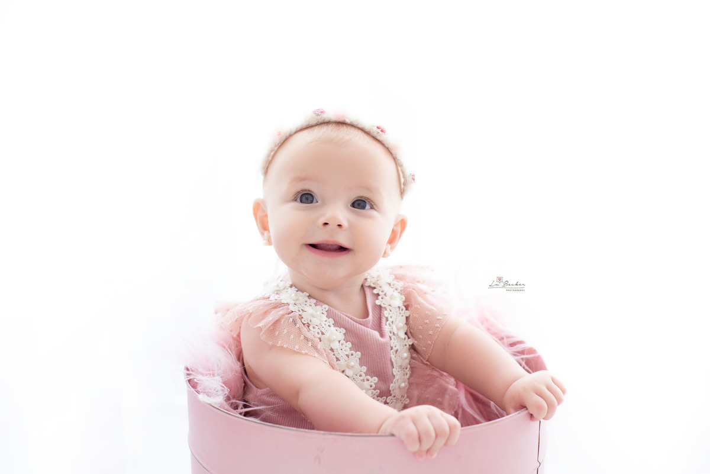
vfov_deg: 27.0
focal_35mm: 50
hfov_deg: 39.6
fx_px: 986
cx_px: 355
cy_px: 237
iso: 500
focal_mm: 50
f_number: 4
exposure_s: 1/160
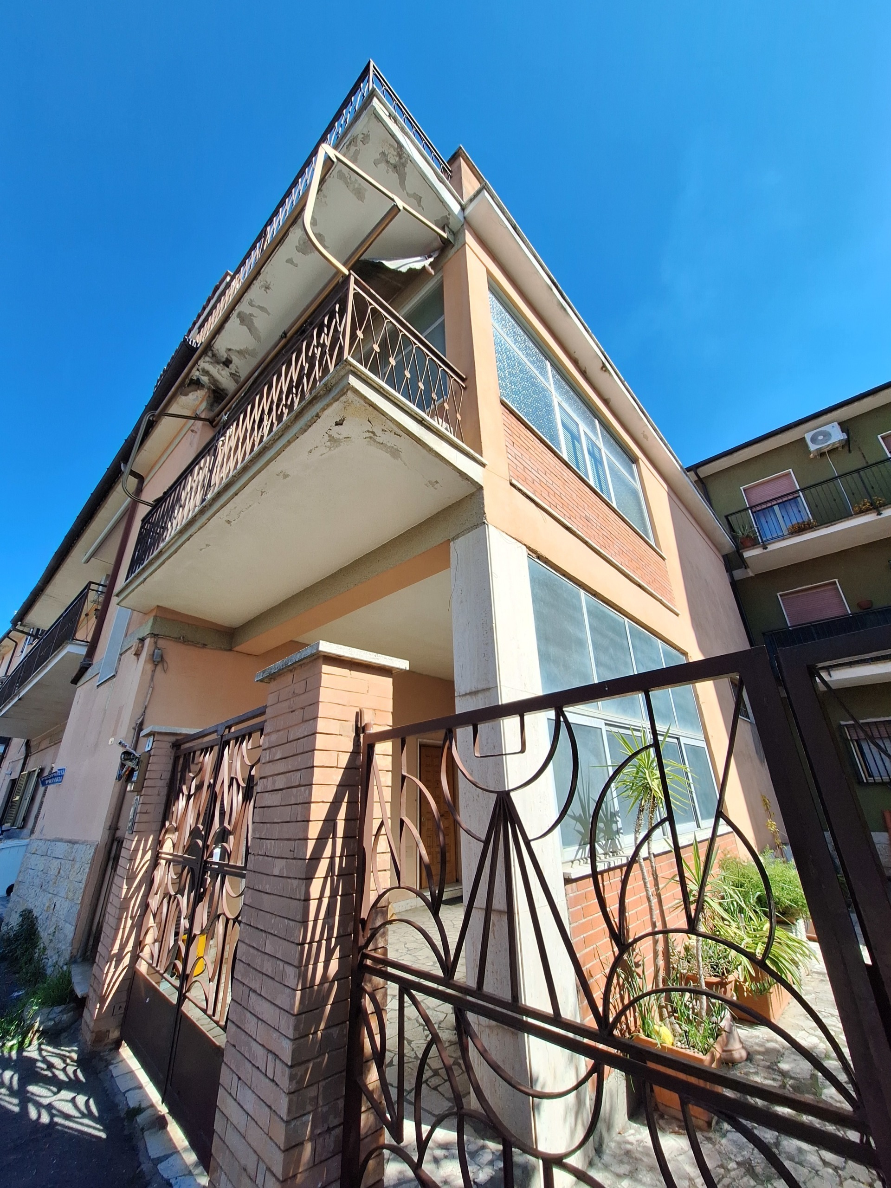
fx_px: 446
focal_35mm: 13
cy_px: 594
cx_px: 446
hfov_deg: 89.9
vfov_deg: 106.2
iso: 40
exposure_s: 1/1626
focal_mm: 1.74
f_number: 2.2
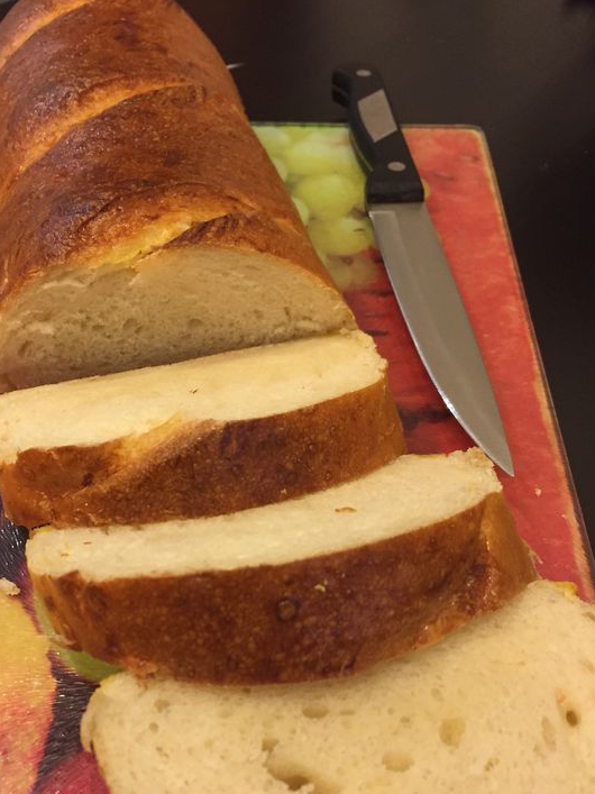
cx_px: 240
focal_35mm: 35
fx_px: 802
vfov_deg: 52.3
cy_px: 476
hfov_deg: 40.5
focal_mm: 4.15
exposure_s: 1/30
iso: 200
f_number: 2.2
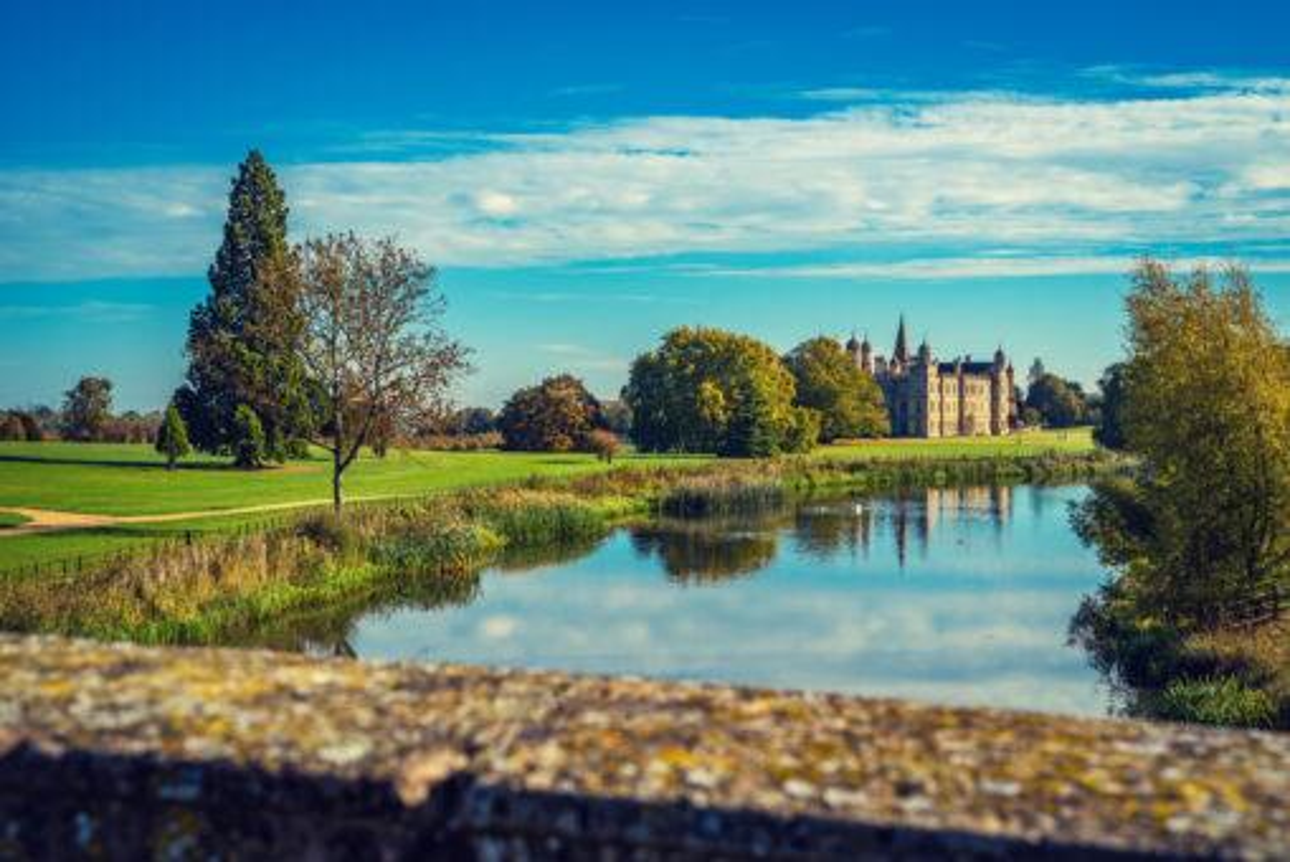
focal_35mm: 50
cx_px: 645
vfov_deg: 27.0
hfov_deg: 39.6
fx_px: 1793
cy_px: 431
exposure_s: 1/500
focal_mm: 50
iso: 200
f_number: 8
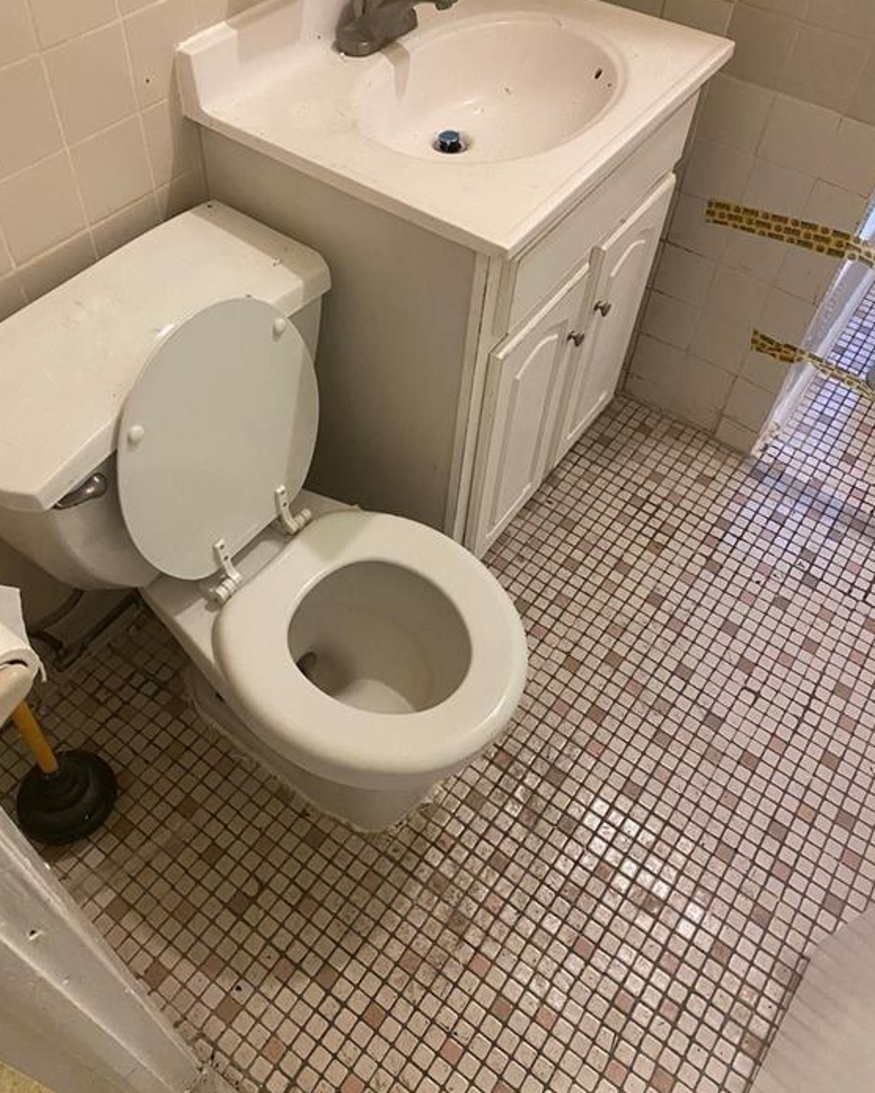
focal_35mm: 28
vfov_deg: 62.1
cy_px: 495
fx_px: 906
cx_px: 434
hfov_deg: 51.5
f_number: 1.8
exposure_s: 1/40
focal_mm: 4.25
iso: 400
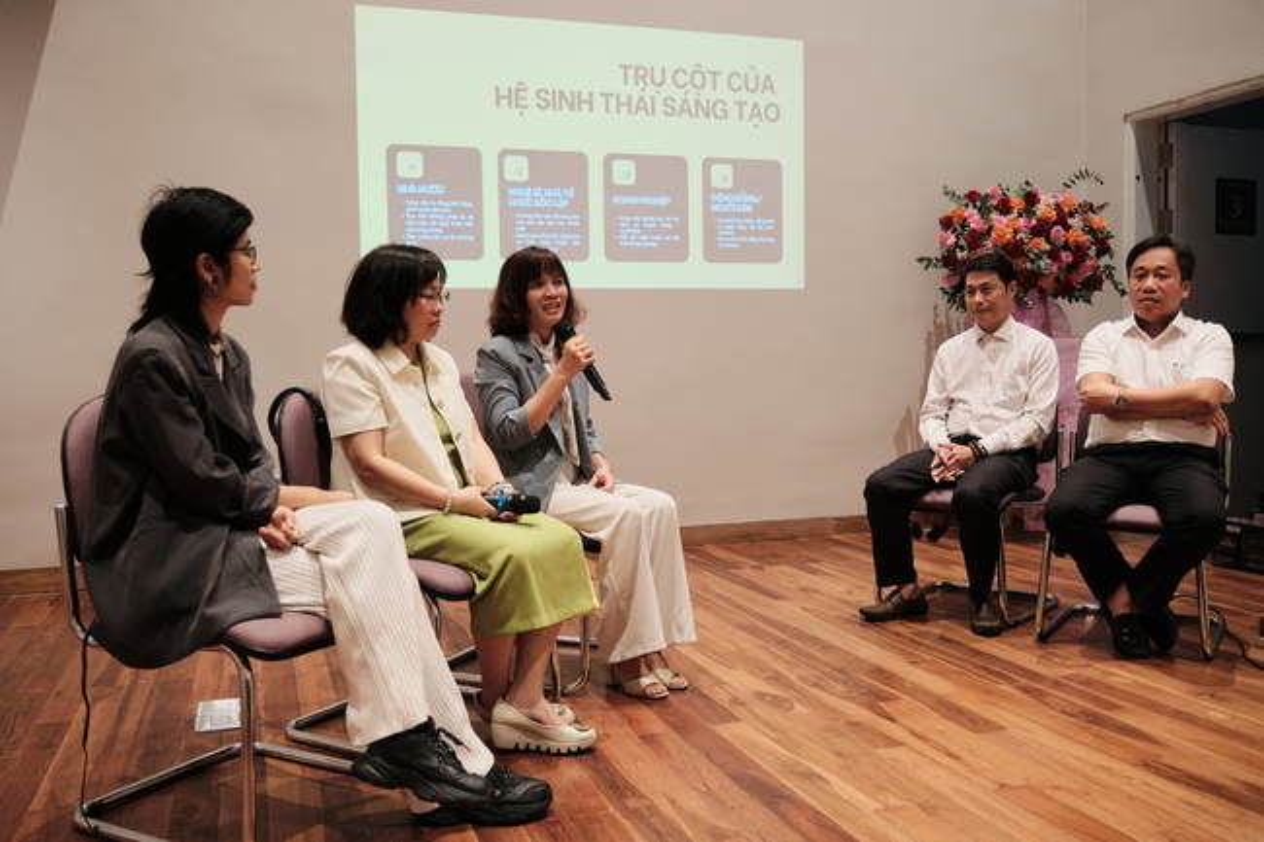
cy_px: 421
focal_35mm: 30
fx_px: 1053
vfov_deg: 43.6
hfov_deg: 61.9
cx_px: 632
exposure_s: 1/100
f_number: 2.8
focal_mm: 20
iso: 2500
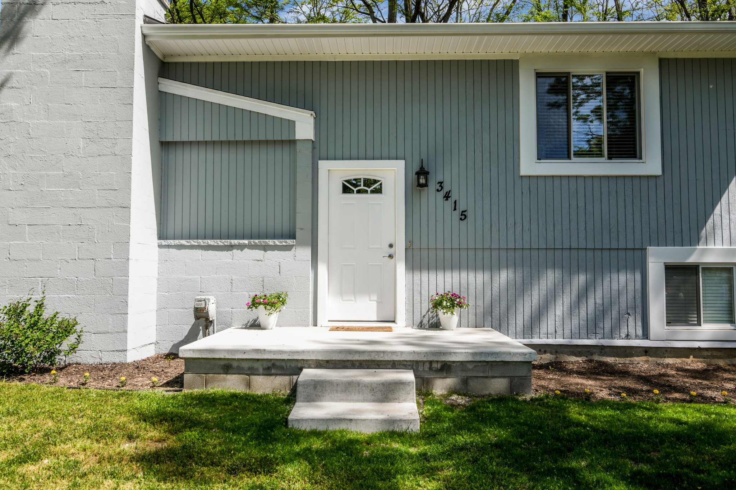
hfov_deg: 65.5
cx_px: 368
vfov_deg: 46.4
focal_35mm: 28
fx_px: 572
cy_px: 245
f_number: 14
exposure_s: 1/60
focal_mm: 28
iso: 100
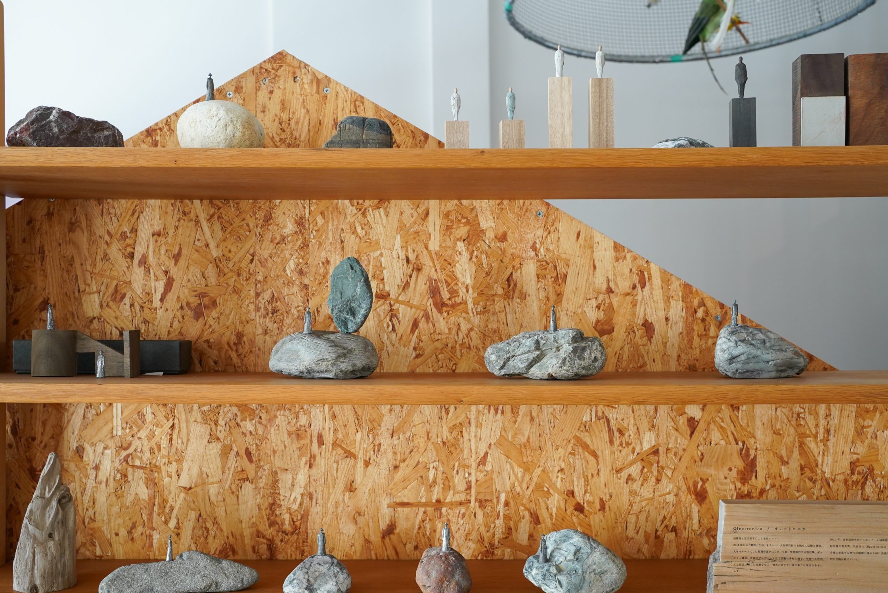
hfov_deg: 48.4
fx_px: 987
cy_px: 325
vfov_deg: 33.4
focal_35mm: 40
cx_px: 409
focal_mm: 35
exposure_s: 1/40
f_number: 5.6
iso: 1250
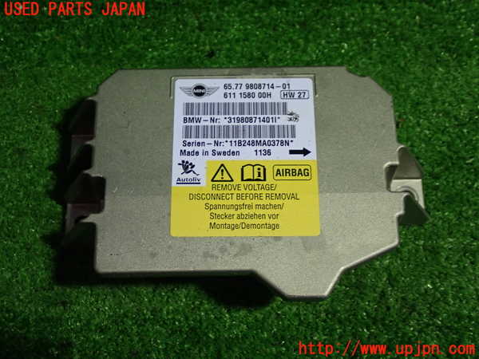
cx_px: 240
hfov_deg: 38.2
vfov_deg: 29.1
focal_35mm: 50
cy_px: 180
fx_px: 692
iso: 250
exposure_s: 1/50
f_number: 3.2
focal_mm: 9.01
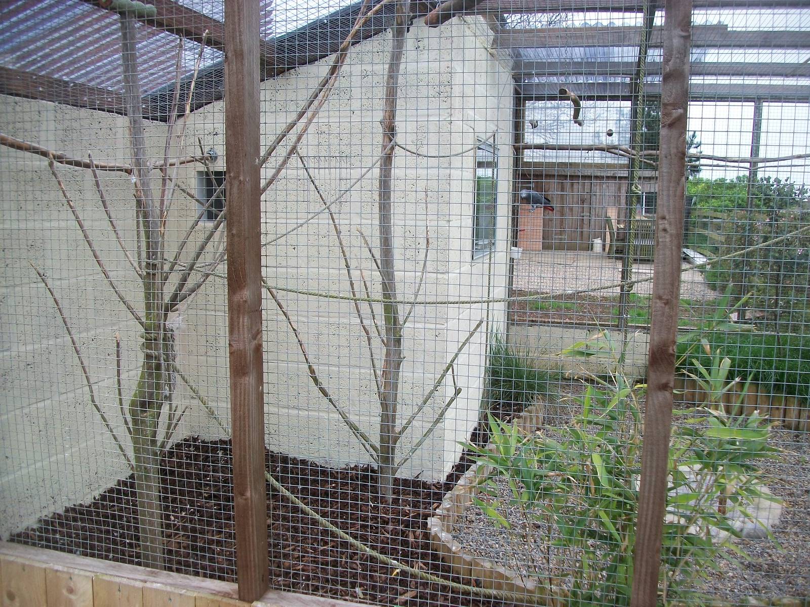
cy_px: 304
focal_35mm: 32
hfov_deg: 56.8
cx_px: 405
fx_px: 749
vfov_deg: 44.2
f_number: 2.9
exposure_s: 1/160
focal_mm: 5.7
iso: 80
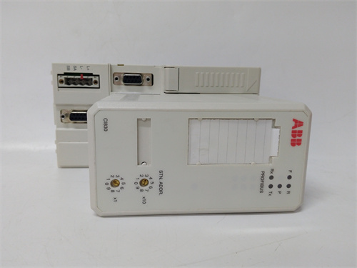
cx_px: 178
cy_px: 134
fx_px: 278
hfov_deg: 65.3
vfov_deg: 51.4
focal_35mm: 27
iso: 137
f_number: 2
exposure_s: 1/30
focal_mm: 3.79
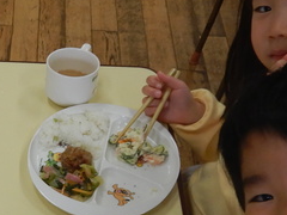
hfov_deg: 18.7
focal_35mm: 100
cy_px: 229
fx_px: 829
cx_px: -49
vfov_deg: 14.5
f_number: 2.8
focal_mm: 4.3
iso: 125
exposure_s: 1/100
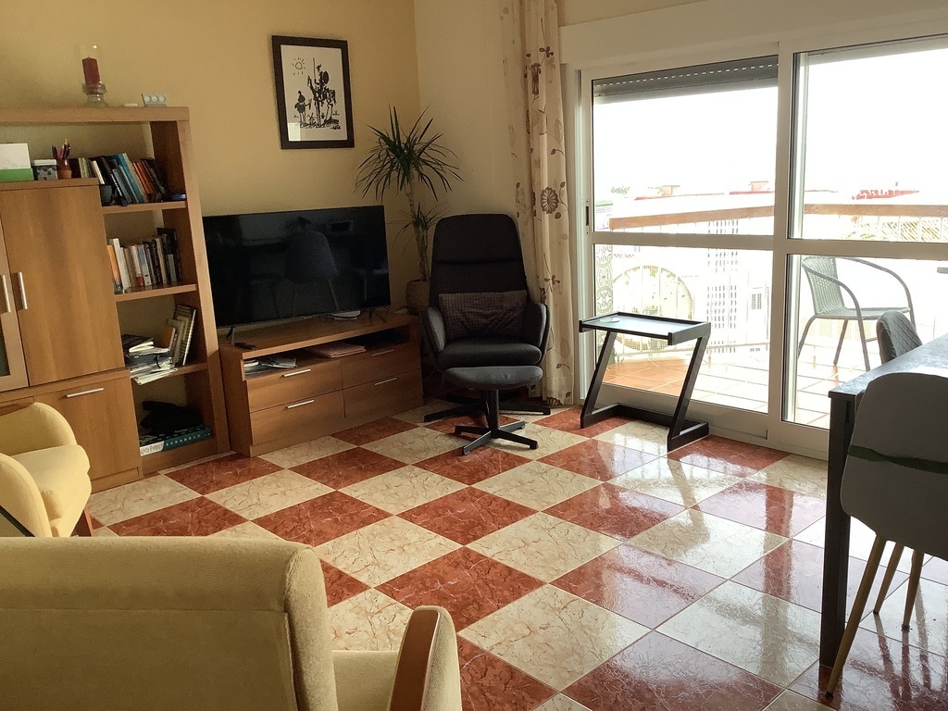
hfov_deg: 58.4
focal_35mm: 31
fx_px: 849
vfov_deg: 45.4
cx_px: 474
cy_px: 356
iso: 80
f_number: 2.4
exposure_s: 1/120
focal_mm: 3.3
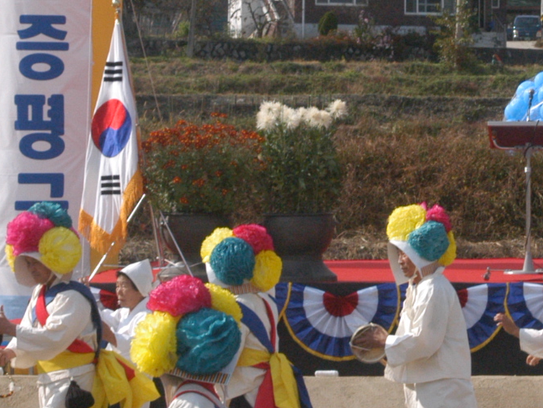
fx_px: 3028
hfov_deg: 10.1
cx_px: 601
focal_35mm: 193
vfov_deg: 7.7
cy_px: 19
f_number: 13
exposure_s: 1/640
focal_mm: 40
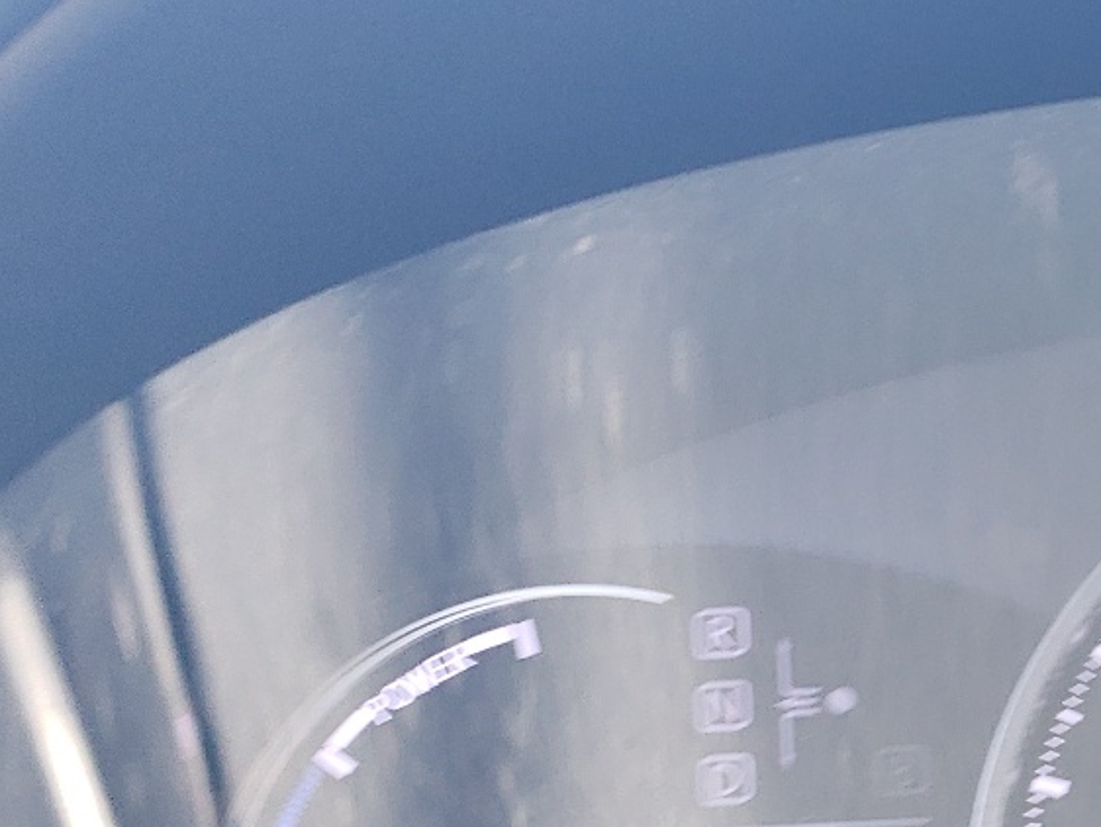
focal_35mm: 74
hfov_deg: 22.8
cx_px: 1516
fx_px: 2355
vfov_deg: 19.5
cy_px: 770
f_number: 1.5
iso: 85
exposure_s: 1/60.2
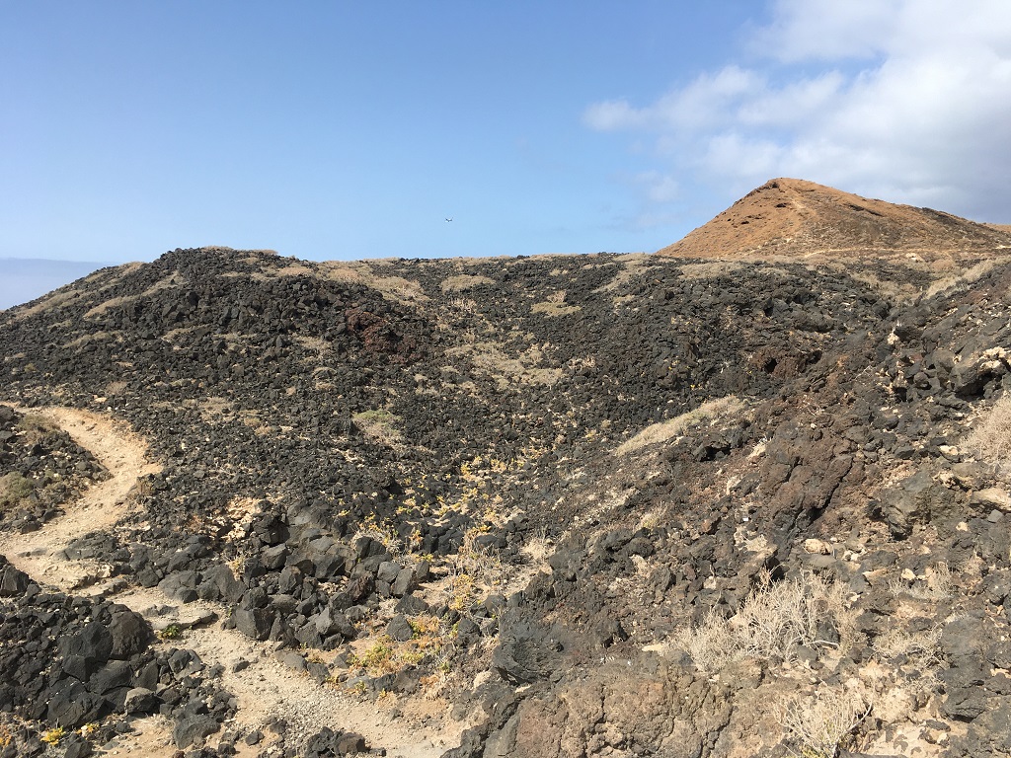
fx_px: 847
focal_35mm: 29
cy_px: 379
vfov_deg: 48.2
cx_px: 506
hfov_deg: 61.7
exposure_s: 1/1538
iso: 25
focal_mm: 4.15
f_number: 2.2
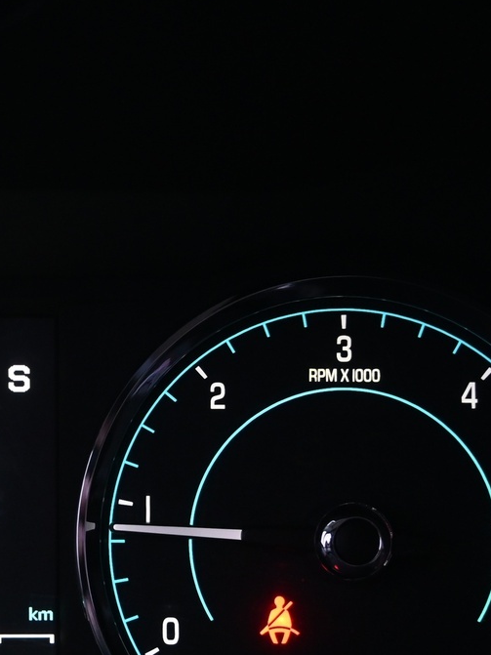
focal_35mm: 73
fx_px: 1384
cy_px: 485
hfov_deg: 19.2
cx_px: -62
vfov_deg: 26.3
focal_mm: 21
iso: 1000
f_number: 4
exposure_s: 1/30
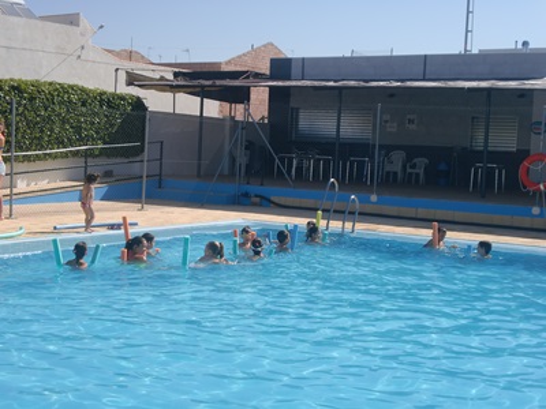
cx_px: 273
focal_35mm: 60
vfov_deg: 24.4
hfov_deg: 32.2
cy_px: 204
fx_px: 946
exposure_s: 1/800
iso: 64
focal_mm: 10.4
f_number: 4
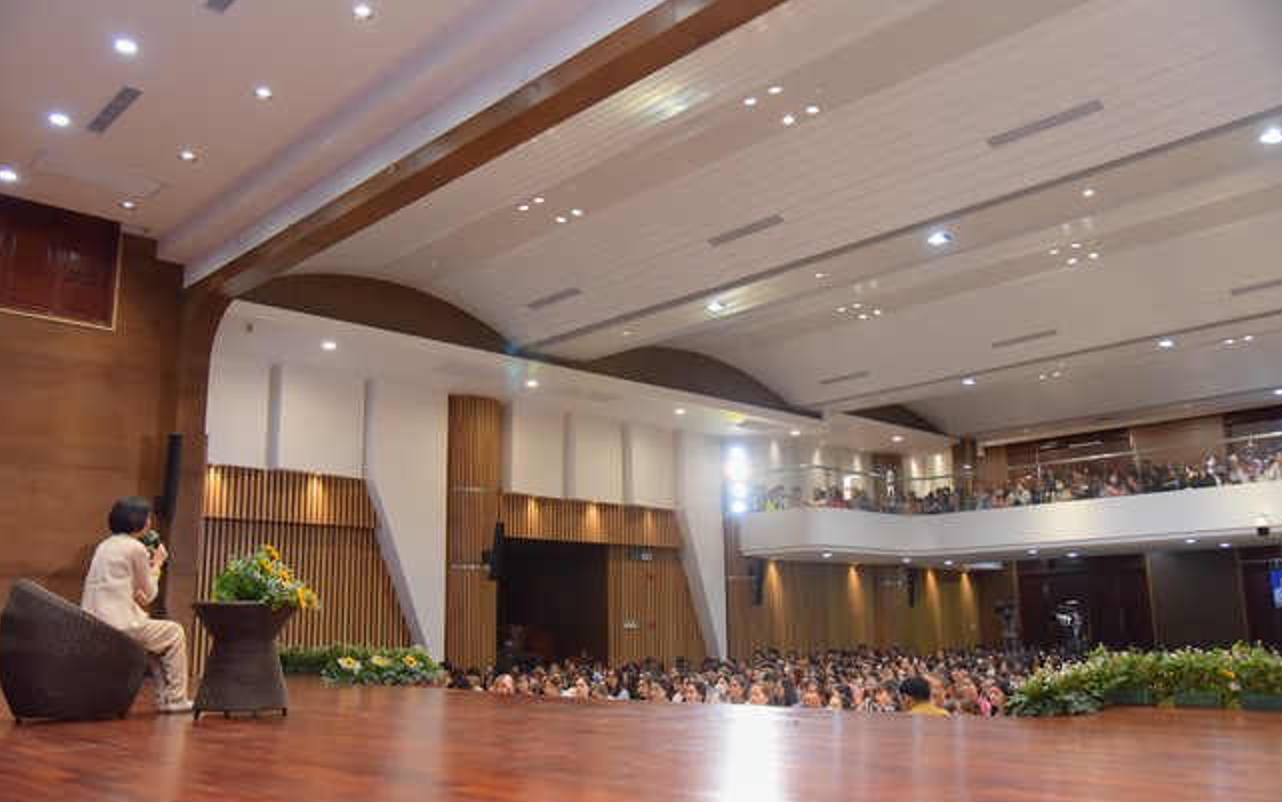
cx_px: 634
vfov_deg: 40.6
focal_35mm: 31
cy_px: 417
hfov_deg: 61.2
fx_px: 1083
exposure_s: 1/160
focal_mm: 30
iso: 1600
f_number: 5
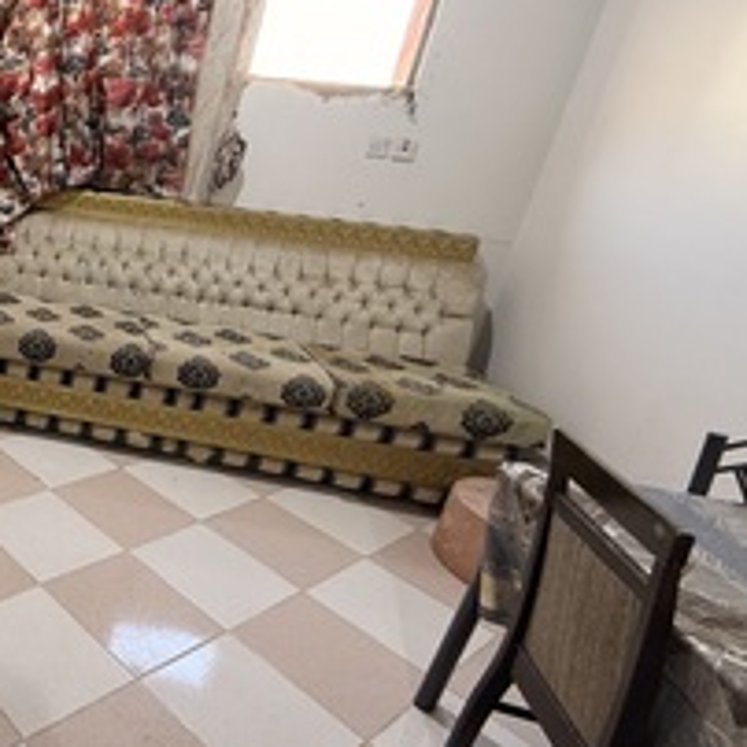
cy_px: 312
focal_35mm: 28
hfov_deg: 43.4
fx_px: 684
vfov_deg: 57.0
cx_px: -87
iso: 200
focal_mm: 2.22
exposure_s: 1/99
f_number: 2.2
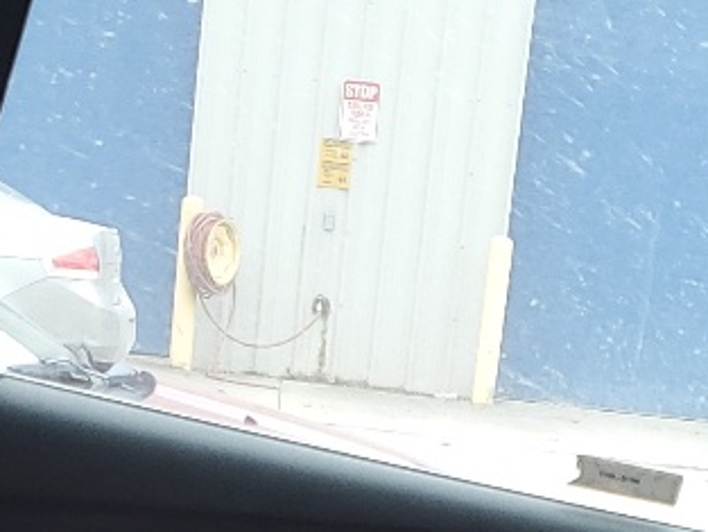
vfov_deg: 10.3
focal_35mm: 133
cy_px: 1053
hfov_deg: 14.8
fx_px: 2721
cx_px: 430
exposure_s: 1/60.2
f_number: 1.5
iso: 51
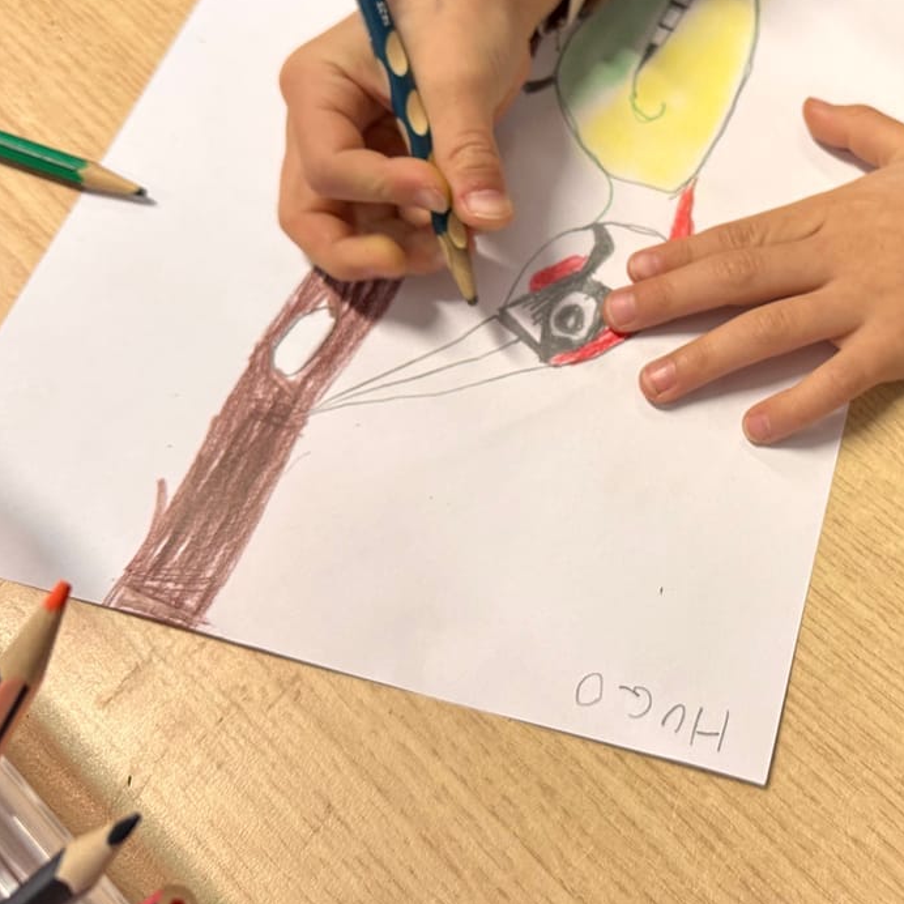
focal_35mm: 46
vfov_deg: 36.4
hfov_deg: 35.2
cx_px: 768
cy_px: 308
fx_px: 1359
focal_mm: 6.86
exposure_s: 1/50
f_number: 1.78
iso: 160
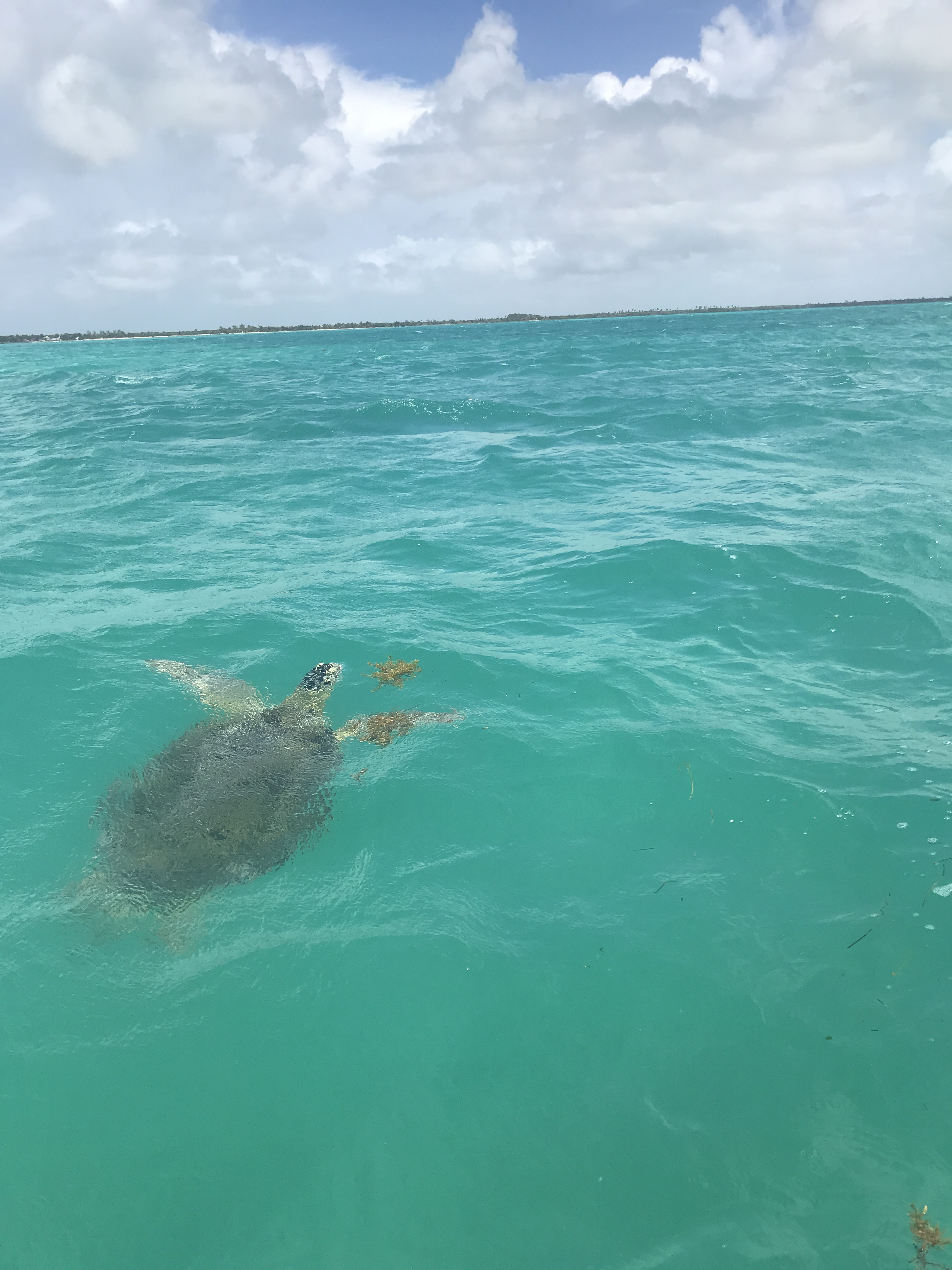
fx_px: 1027
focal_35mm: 28
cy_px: 635
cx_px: 476
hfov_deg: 49.7
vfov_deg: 63.4
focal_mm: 3.99
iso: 20
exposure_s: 1/4167
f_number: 1.8
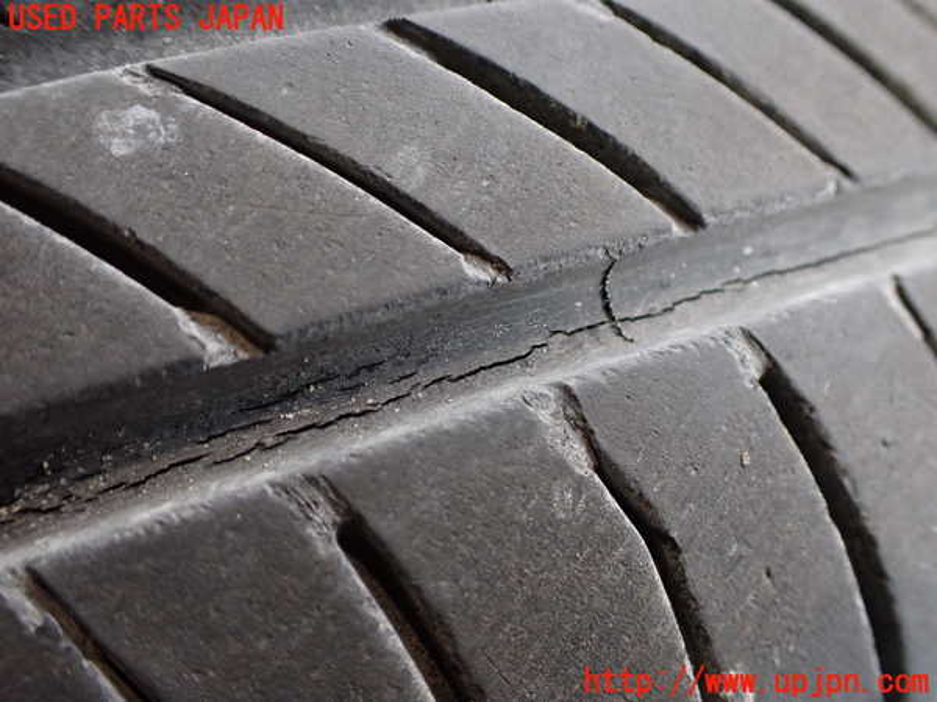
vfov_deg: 46.8
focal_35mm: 30
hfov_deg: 60.0
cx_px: 468
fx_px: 812
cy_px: 351
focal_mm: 5.4
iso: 400
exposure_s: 1/125
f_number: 2.3
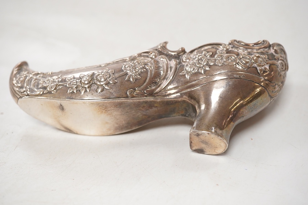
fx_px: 385
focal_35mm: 45
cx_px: 154
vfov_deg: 29.9
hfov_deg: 43.6
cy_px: 102
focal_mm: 30
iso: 1250
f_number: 8
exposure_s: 1/125
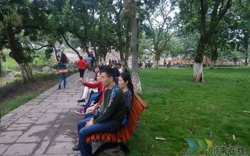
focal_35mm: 29
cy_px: 77
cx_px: 126
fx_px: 197
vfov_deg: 43.1
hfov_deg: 64.7
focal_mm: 10.4
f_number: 1.8
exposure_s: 1/250
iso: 200
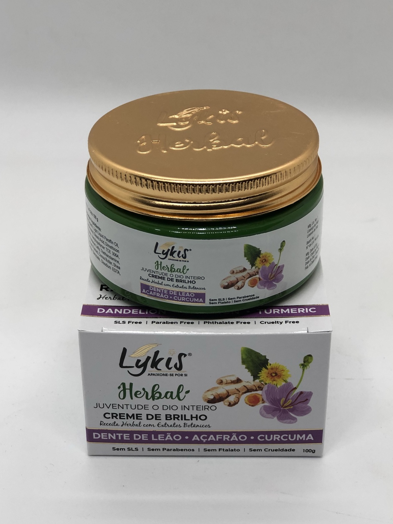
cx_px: 210
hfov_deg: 22.3
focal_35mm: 66
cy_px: 258
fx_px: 999
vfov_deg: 29.4
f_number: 2.8
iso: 25
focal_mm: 6.6
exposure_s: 1/31
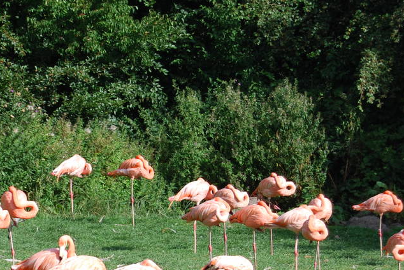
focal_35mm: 208
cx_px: 34
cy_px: 234
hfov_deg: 9.8
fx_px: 2339
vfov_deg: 6.6
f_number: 7.1
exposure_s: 1/200
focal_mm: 55
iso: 100
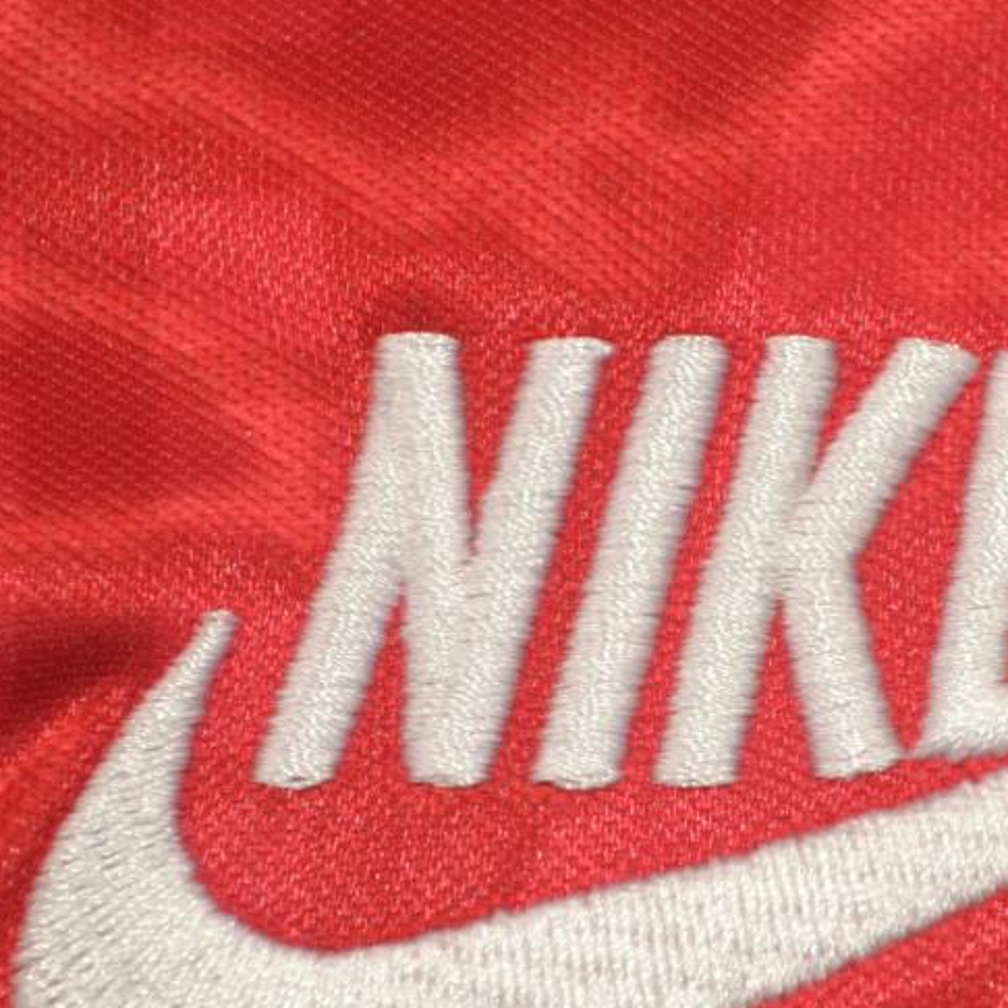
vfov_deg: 11.2
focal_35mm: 156
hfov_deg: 11.2
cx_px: 691
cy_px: 699
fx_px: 5138
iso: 200
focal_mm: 55
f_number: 5.6
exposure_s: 1/60
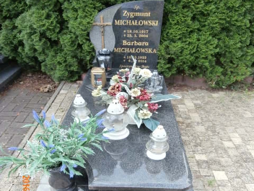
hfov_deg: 71.6
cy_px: 96
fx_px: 176
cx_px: 127
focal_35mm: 24
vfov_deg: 56.8
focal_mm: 4.2
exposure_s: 1/160
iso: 100
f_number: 3
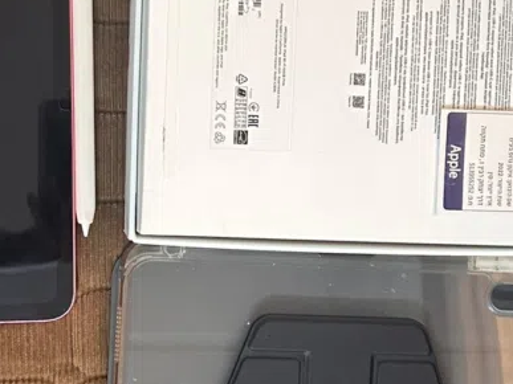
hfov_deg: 43.8
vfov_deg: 33.6
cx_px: 228
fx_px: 637
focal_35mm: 43
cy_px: 187
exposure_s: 1/60
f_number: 1.5
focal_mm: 5.7
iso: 320
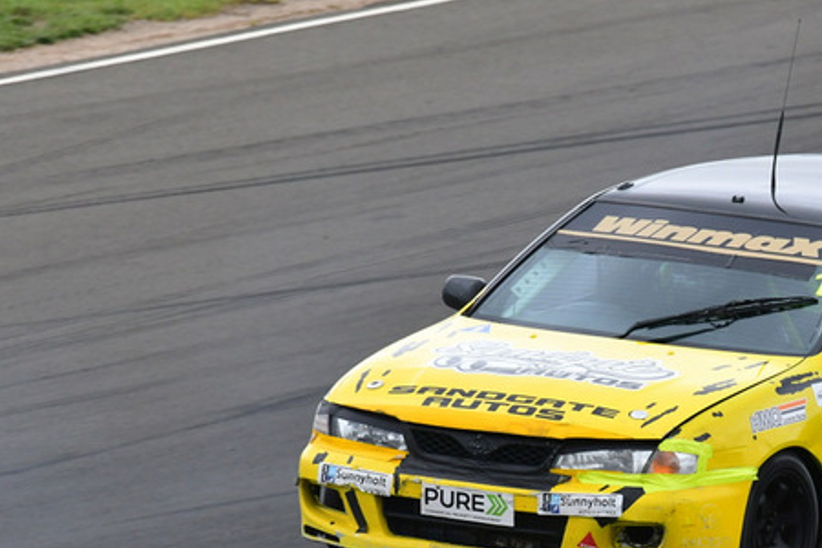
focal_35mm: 1333
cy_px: 312
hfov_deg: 1.5
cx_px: 628
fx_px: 30434
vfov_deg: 1.0
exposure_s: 1/640
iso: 1000
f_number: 11
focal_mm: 500
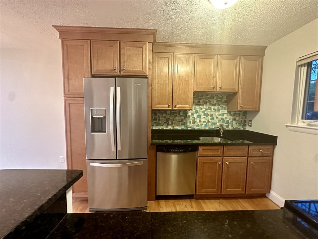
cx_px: 159
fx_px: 129
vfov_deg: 85.7
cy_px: 120
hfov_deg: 102.1
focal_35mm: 14
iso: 800
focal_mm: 2.22
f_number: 2.2
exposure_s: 1/60
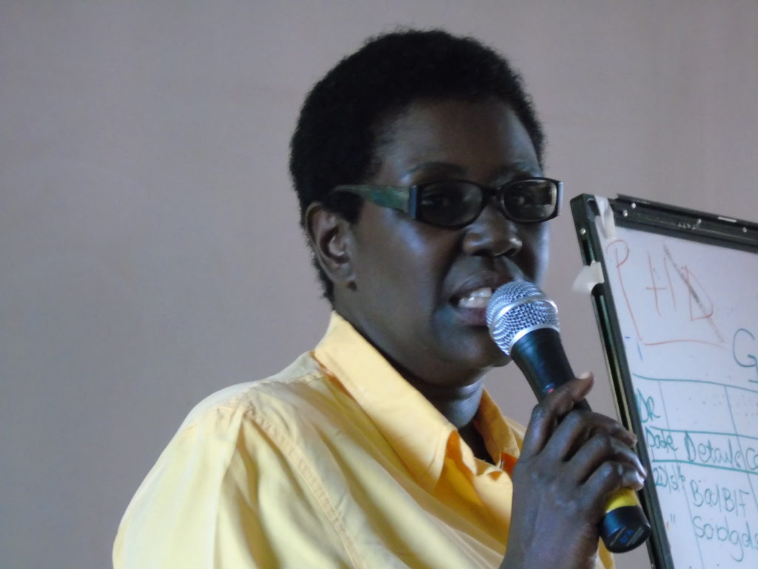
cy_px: 284
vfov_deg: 10.4
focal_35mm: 142
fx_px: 3109
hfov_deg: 13.9
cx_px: 379
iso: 800
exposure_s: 1/10
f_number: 4.7
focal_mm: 25
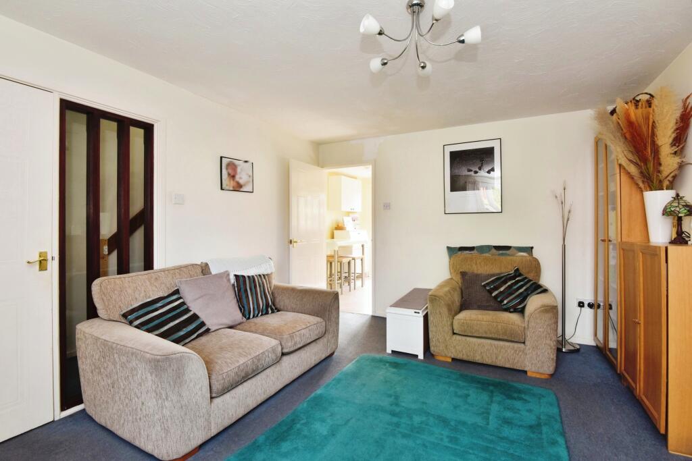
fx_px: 308
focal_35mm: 16
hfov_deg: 96.7
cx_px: 346
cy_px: 230
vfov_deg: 73.8
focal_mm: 16
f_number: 7.1
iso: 400
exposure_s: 1/30
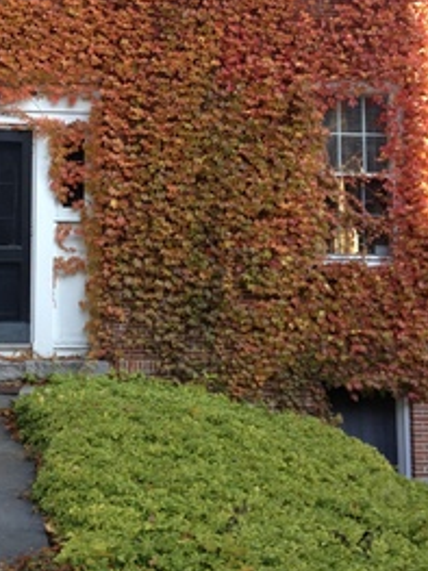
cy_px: 200
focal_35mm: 64
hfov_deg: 22.7
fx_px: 1056
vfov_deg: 30.1
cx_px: 102
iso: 50
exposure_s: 1/120
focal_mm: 4.28
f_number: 2.4
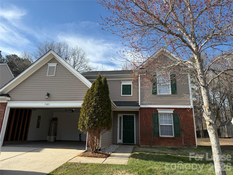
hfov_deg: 71.6
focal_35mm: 24
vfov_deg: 56.8
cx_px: 116
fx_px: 162
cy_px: 88
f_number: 1.78
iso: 80
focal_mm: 6.76
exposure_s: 1/3425
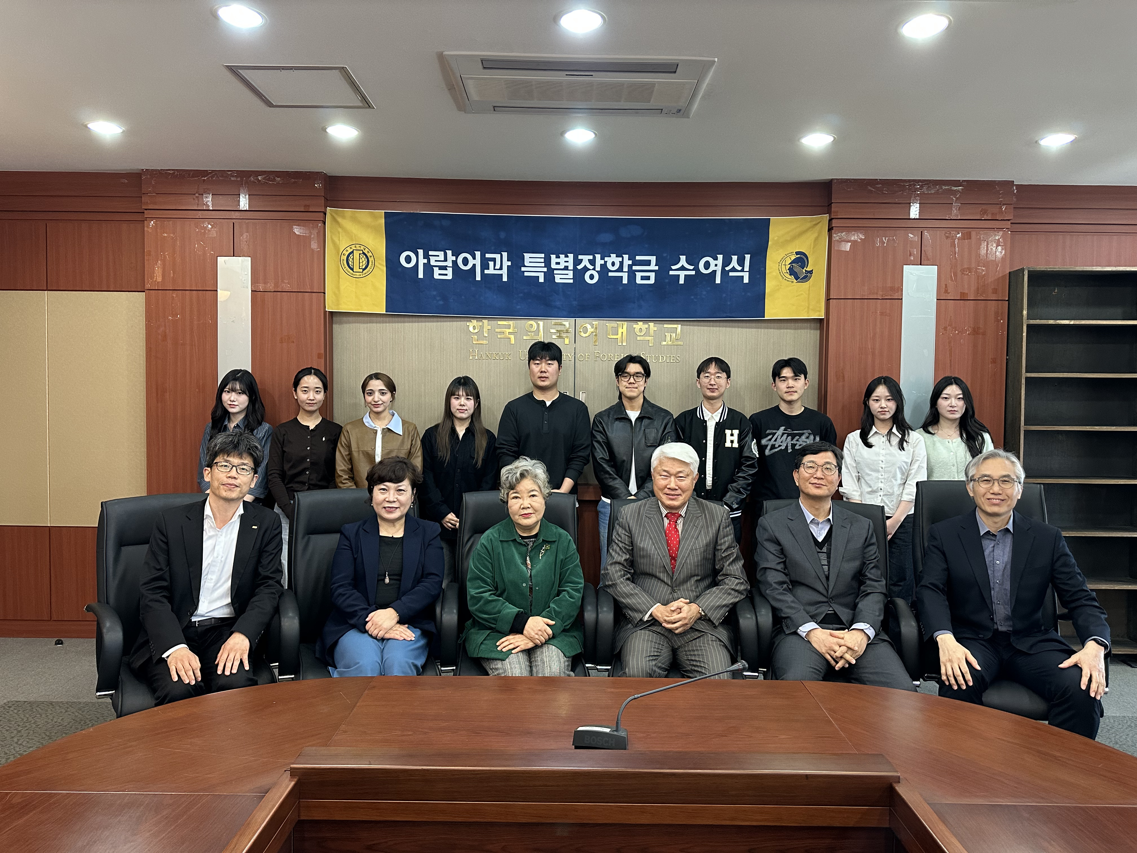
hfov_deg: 71.6
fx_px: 788
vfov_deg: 56.8
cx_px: 568
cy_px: 426
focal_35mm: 24
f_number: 1.78
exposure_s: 1/60
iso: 320
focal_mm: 6.86
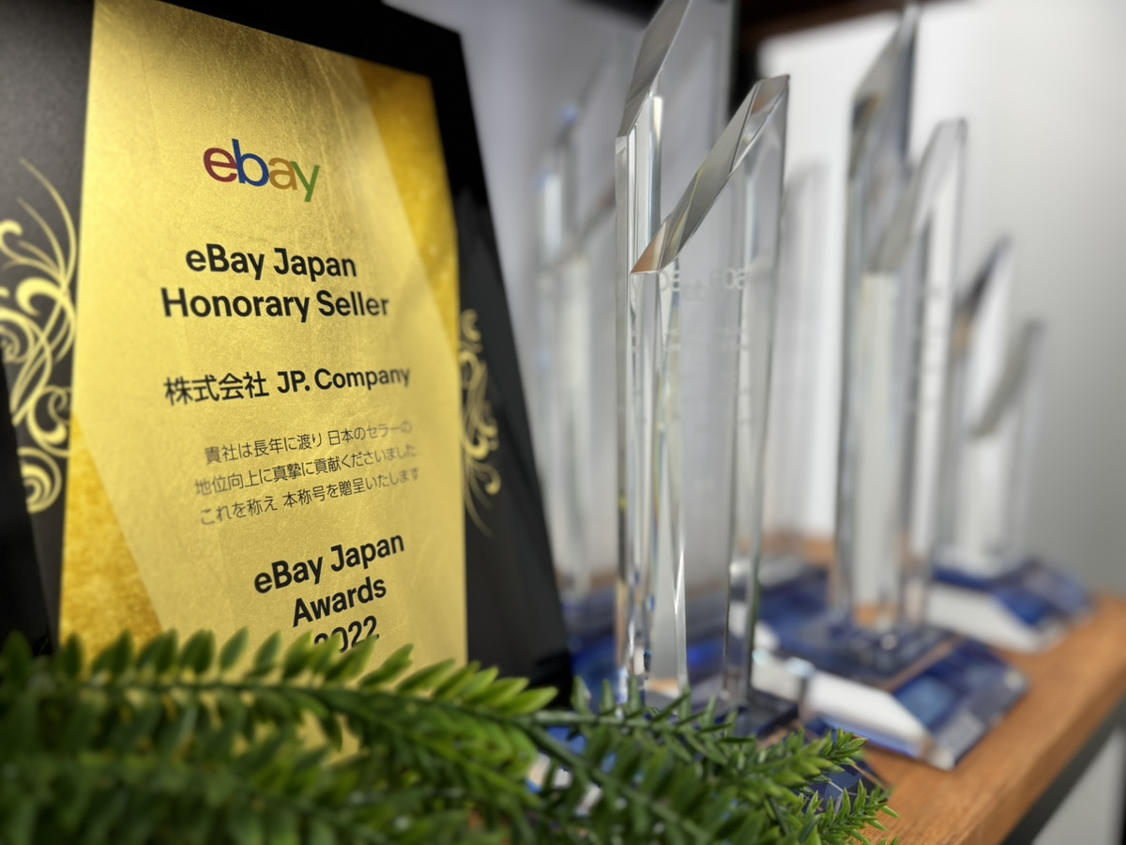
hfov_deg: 67.3
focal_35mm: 26
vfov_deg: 53.1
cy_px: 422
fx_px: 846
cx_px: 563
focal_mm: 5.96
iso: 50
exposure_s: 1/121
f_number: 1.6
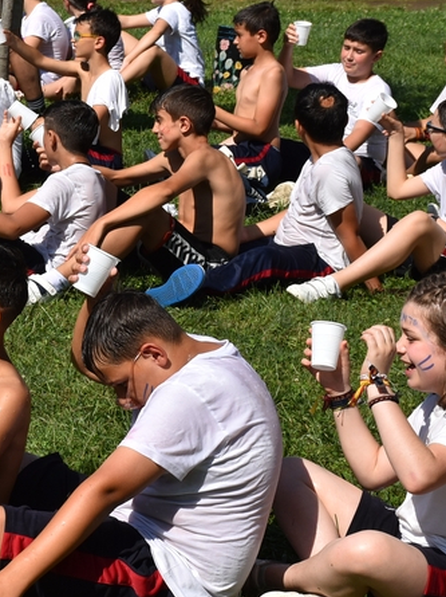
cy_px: 247
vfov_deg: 13.0
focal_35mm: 152
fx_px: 2615
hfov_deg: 9.7
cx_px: -36
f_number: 10
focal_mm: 52
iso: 200
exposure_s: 1/500
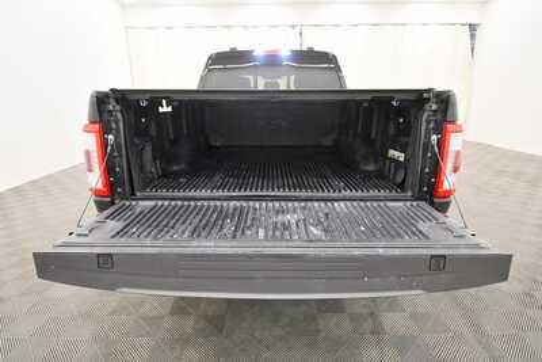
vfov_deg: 64.6
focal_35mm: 19
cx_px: 271
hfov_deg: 86.9
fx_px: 286
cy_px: 181
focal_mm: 13
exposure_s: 1/125
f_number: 5
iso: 1600
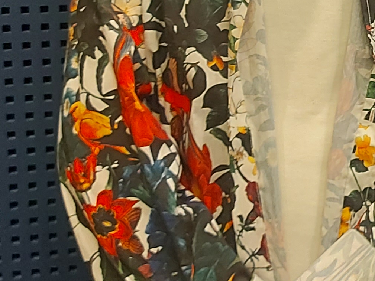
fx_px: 1192
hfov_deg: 17.0
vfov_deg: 13.2
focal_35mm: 110
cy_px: -23
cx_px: 467
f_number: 1.8
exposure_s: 1/33
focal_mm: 5.23
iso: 250
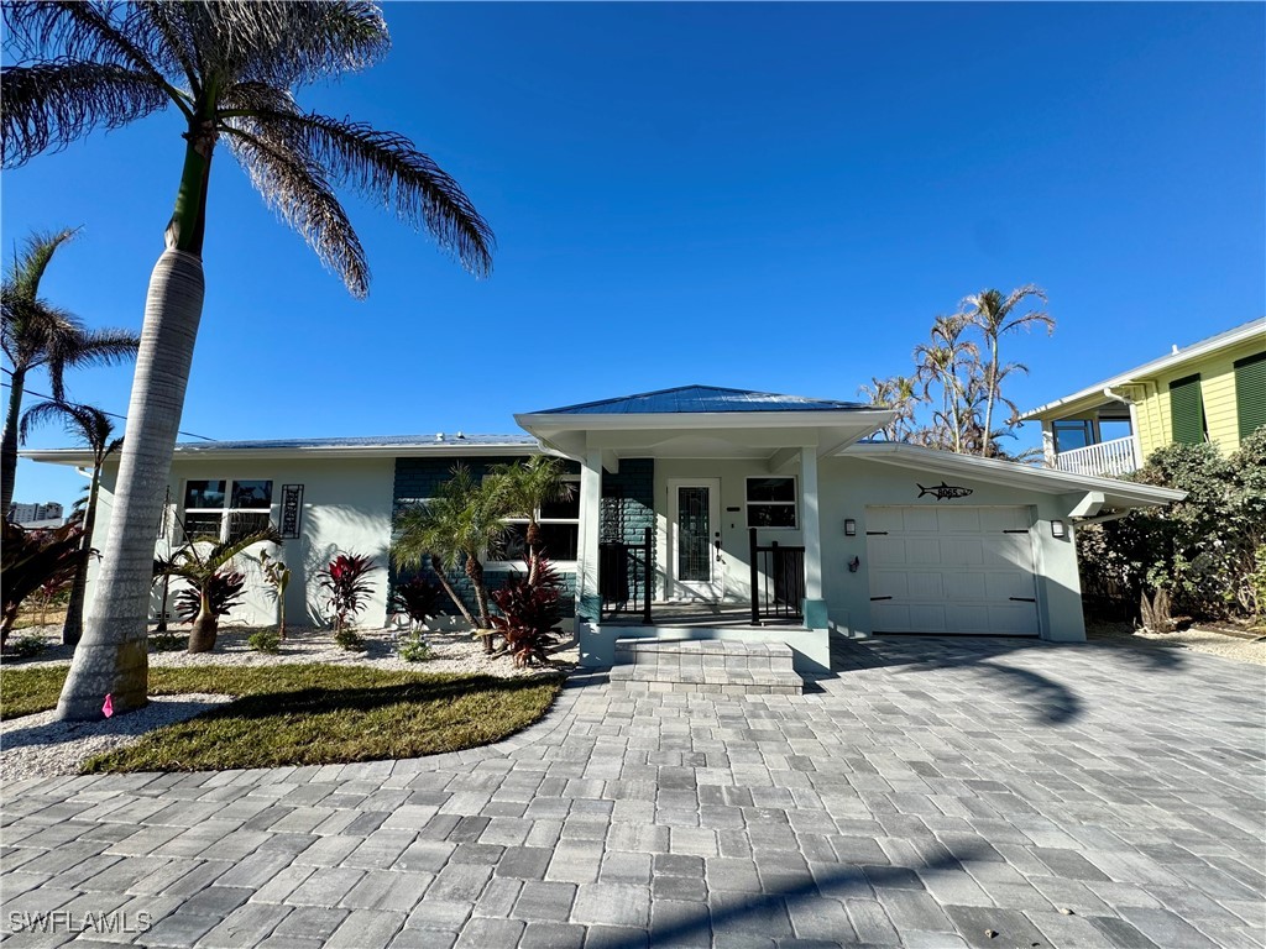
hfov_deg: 102.1
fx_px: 512
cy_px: 474
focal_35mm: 14
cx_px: 633
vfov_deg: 85.7
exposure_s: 1/1789
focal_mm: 2.22
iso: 50
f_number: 2.2
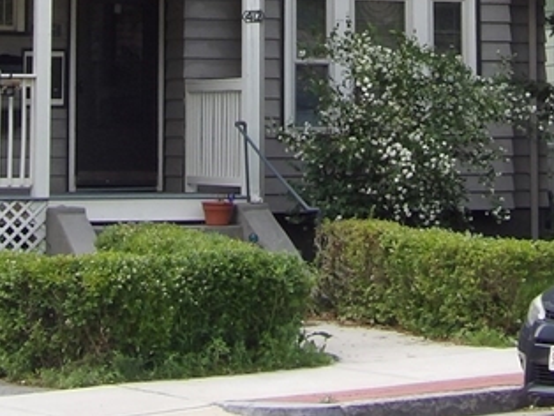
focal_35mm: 150
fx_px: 2402
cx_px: 303
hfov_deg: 13.2
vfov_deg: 9.7
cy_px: -166
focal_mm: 8.2
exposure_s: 1/96
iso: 100
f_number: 7.6
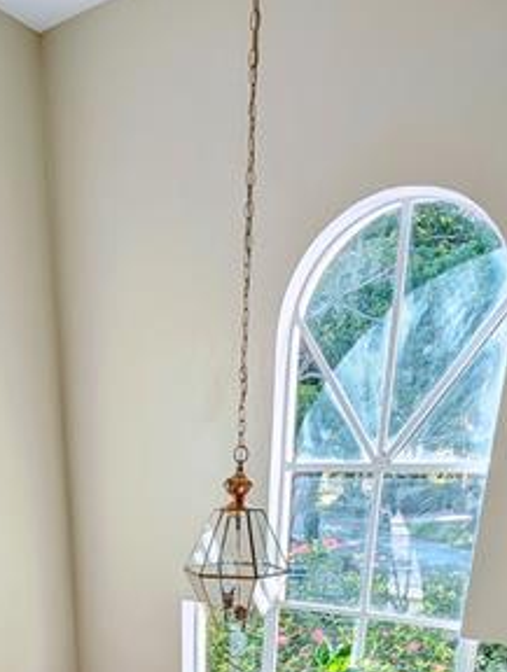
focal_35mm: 32
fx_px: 623
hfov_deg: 43.7
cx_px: 175
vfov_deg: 43.7
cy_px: 740
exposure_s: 1/243
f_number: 1.95
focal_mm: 2.23
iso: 39
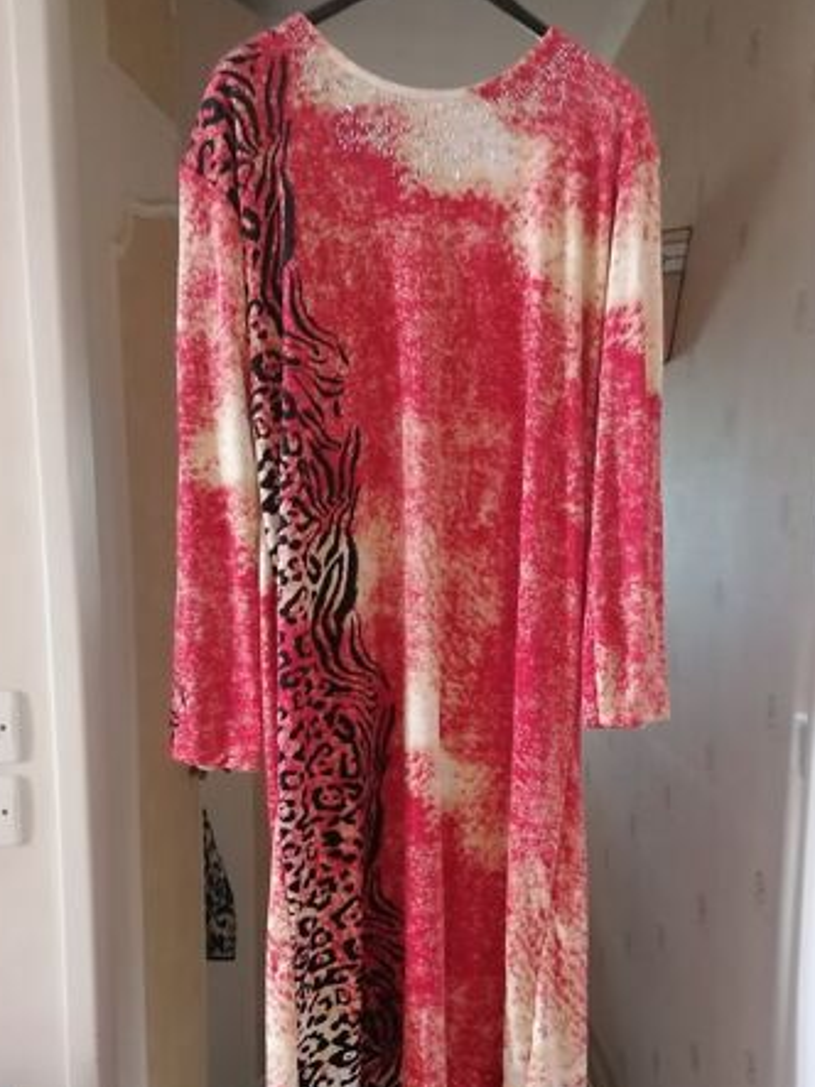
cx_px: 474
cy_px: 731
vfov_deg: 47.1
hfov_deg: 36.7
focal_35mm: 39
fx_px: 1225
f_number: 1.8
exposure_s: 1/16.7
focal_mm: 4.75
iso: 640
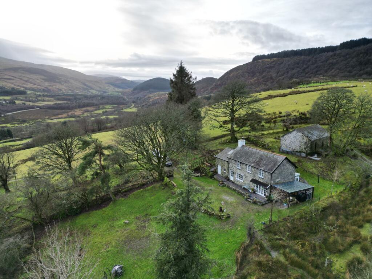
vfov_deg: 56.8
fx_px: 258
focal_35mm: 24
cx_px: 186
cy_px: 140
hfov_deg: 71.6
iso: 100
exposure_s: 1/1500
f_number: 1.7
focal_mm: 6.72
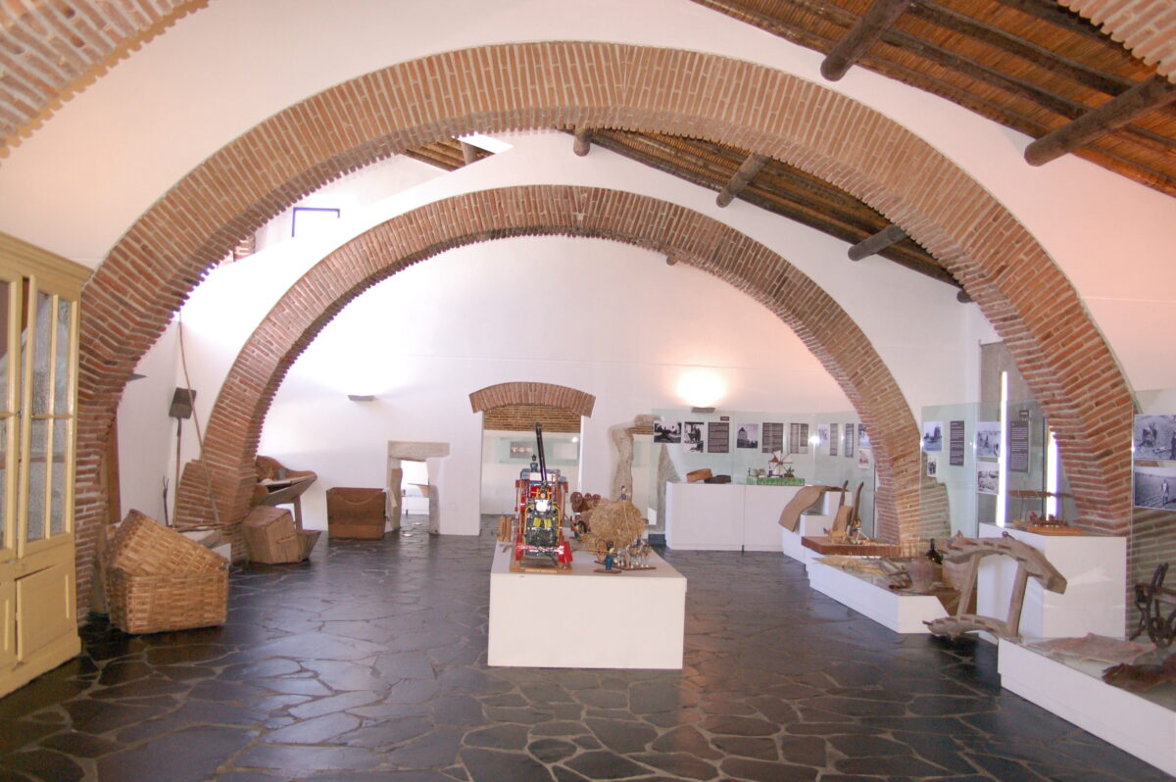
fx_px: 881
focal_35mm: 27
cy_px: 391
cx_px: 588
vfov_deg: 47.9
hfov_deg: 67.4
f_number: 5
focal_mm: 18
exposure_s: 1/320
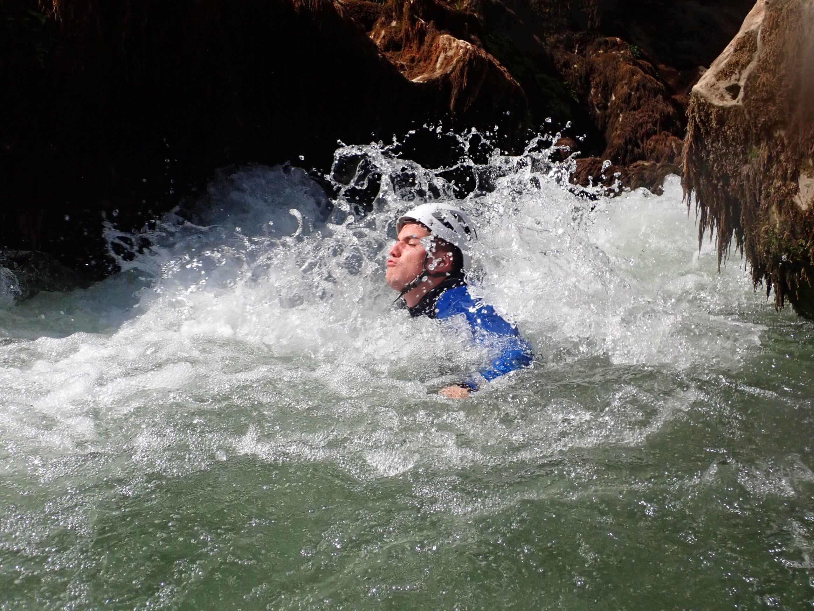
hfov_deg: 51.4
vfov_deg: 39.7
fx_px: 847
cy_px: 306
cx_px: 407
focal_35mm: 36
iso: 320
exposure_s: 1/500
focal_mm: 6.37
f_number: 10
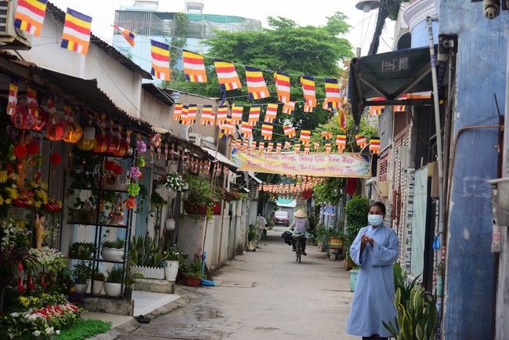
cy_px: 170
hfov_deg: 32.4
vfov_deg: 21.9
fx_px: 877
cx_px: 254
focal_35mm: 62
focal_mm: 62
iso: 500
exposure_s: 1/320
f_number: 4
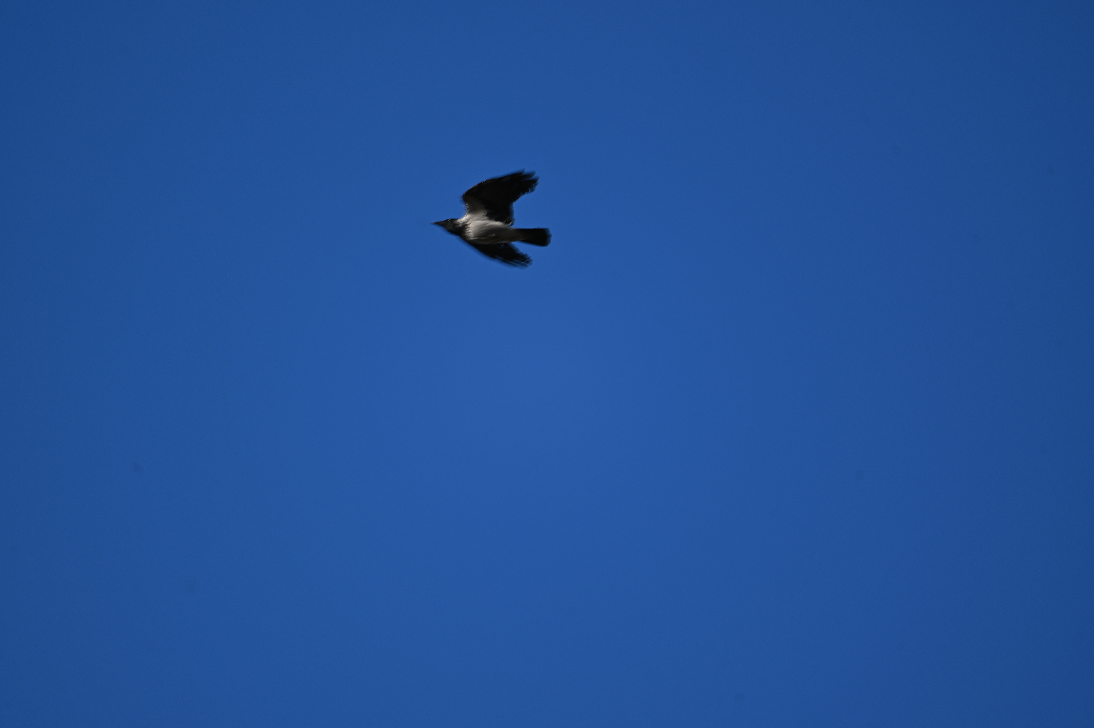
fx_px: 15184
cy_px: 364
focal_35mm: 500
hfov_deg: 4.1
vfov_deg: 2.7
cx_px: 547
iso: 100
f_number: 6.7
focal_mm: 500
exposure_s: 1/250
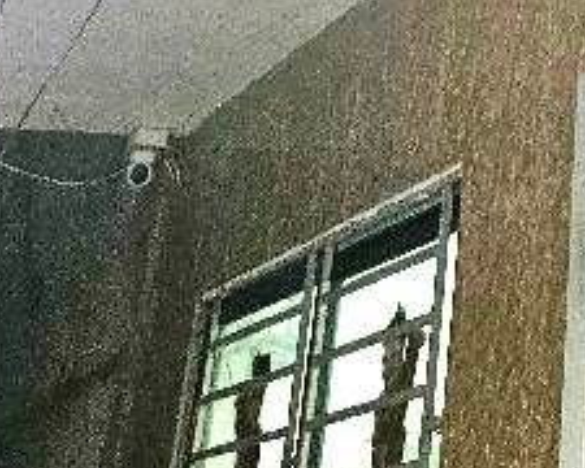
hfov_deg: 17.7
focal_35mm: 102
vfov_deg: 12.7
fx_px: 1766
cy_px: -551
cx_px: 754
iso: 200
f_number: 1.8
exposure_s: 1/182
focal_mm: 5.4
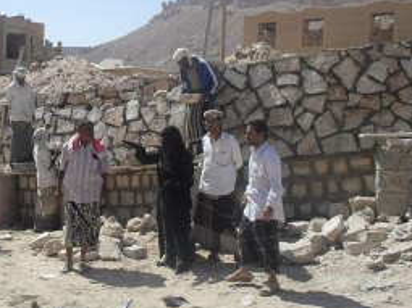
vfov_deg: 28.5
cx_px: 130
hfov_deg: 37.0
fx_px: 607
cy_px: 131
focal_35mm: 51
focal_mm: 6.3
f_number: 8.4
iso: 100
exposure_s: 1/250
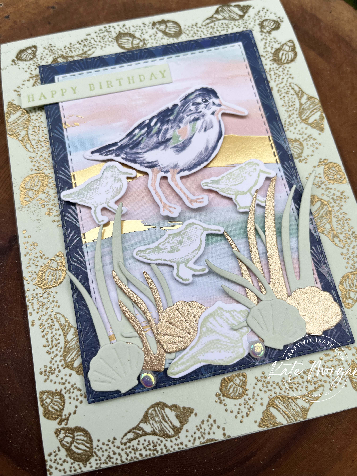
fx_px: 358
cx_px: 178
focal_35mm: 26
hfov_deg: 53.1
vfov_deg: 67.3
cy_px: 238
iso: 50
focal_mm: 5.1
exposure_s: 1/1647
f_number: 1.6
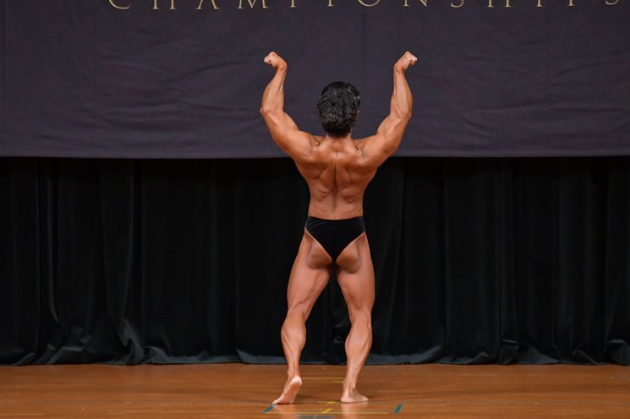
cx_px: 304
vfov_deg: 4.9
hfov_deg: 7.3
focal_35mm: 281
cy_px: 205
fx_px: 4915
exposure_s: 1/400
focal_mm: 180
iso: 4000
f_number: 5.6
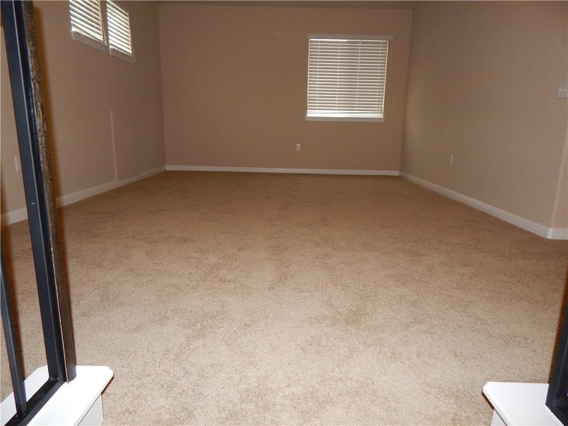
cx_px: 284
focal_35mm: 22
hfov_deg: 76.4
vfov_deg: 61.1
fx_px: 361
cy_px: 213
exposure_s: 1/30
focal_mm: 4
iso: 200
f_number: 3
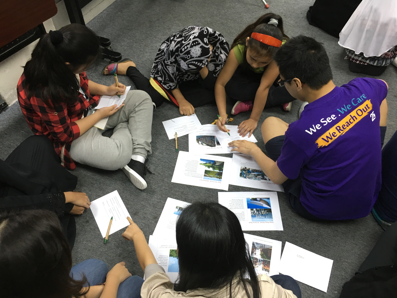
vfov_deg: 48.2
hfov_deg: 61.7
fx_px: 333
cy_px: 149
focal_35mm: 29
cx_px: 198
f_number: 2.2
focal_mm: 4.15
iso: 125
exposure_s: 1/33
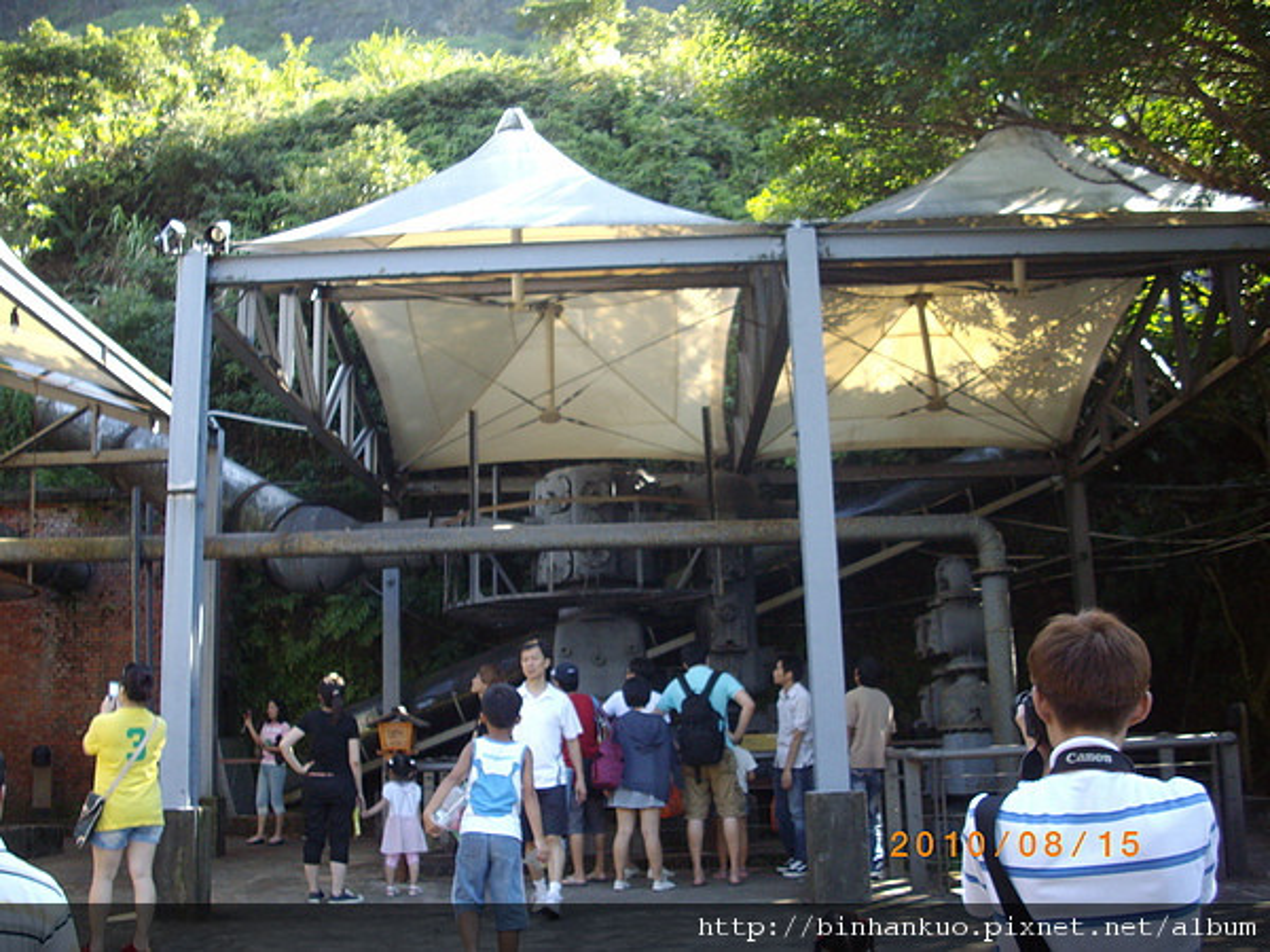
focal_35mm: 37
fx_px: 1357
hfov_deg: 50.1
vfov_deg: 38.7
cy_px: 476
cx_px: 635
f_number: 2.8
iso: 149
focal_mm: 6.2
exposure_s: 1/125
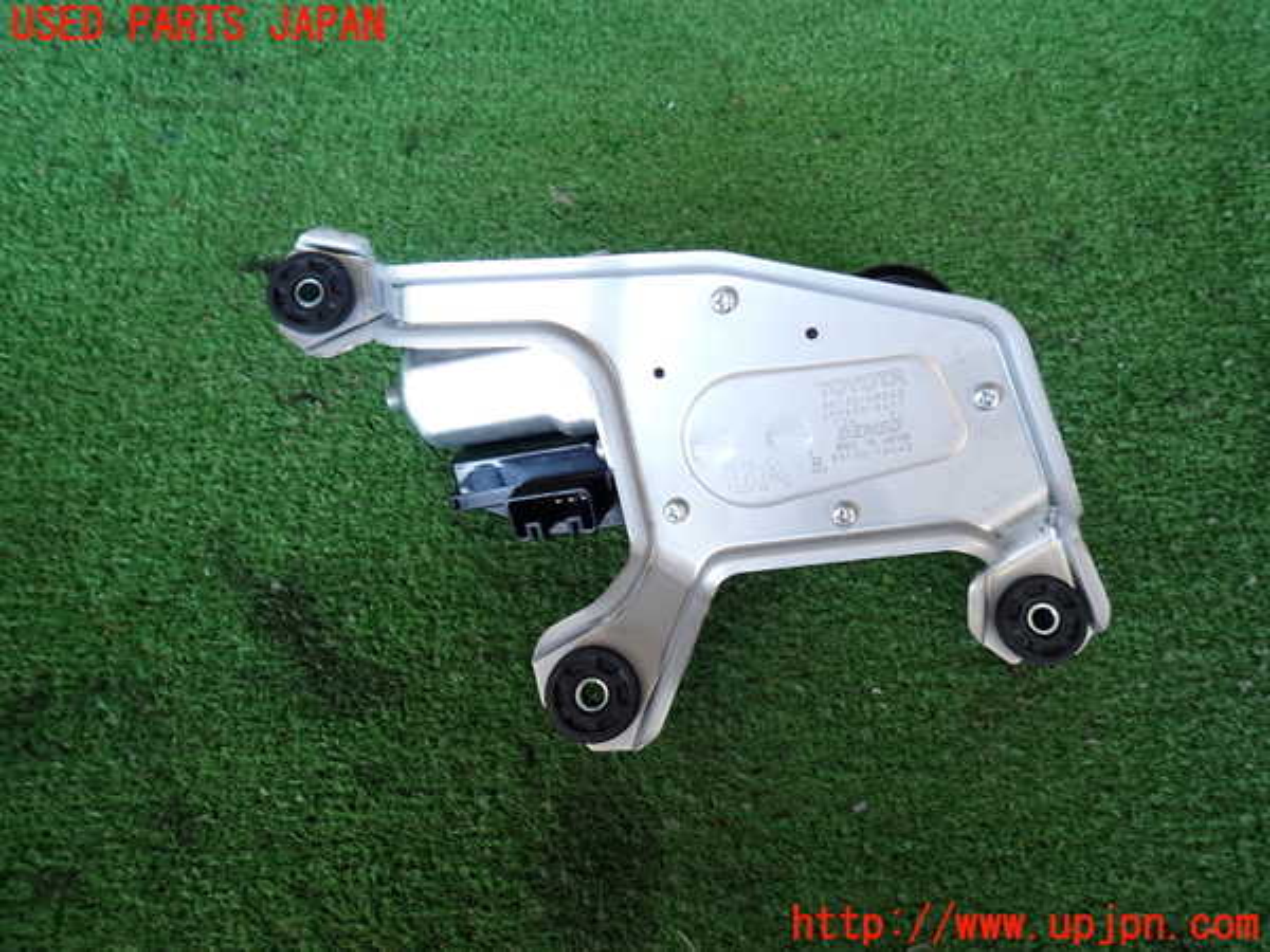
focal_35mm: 25
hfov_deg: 69.4
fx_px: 917
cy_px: 476
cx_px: 635
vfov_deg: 54.9
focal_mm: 4.5
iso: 200
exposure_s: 1/50
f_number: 2
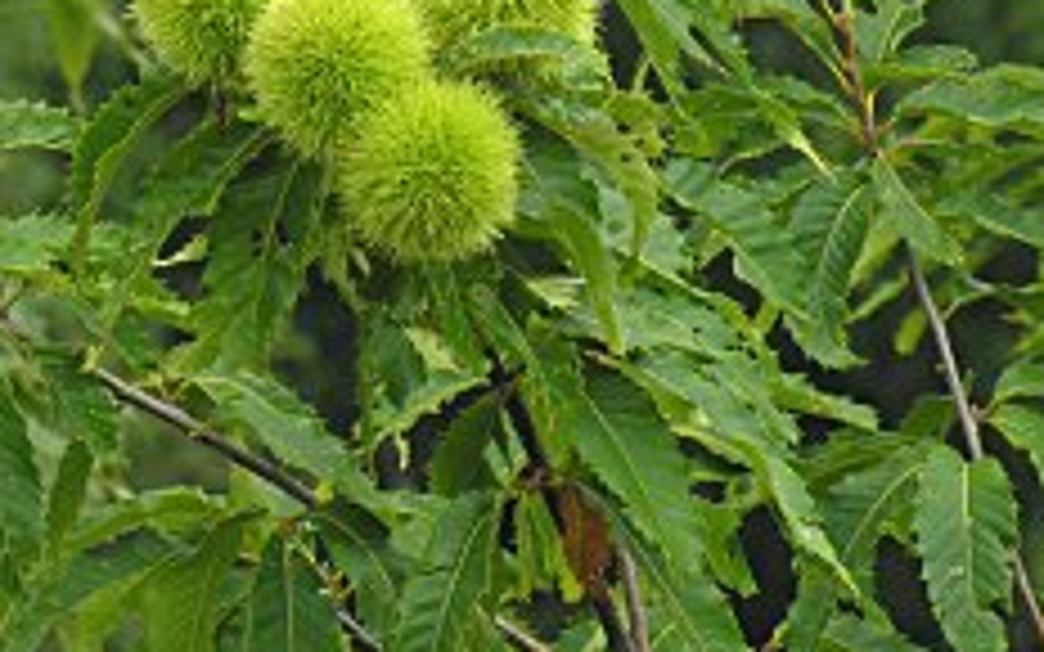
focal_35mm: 559
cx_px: 284
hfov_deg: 3.8
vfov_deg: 2.4
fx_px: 15905
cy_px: 245
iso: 50
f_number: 5.8
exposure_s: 1/60
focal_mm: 89
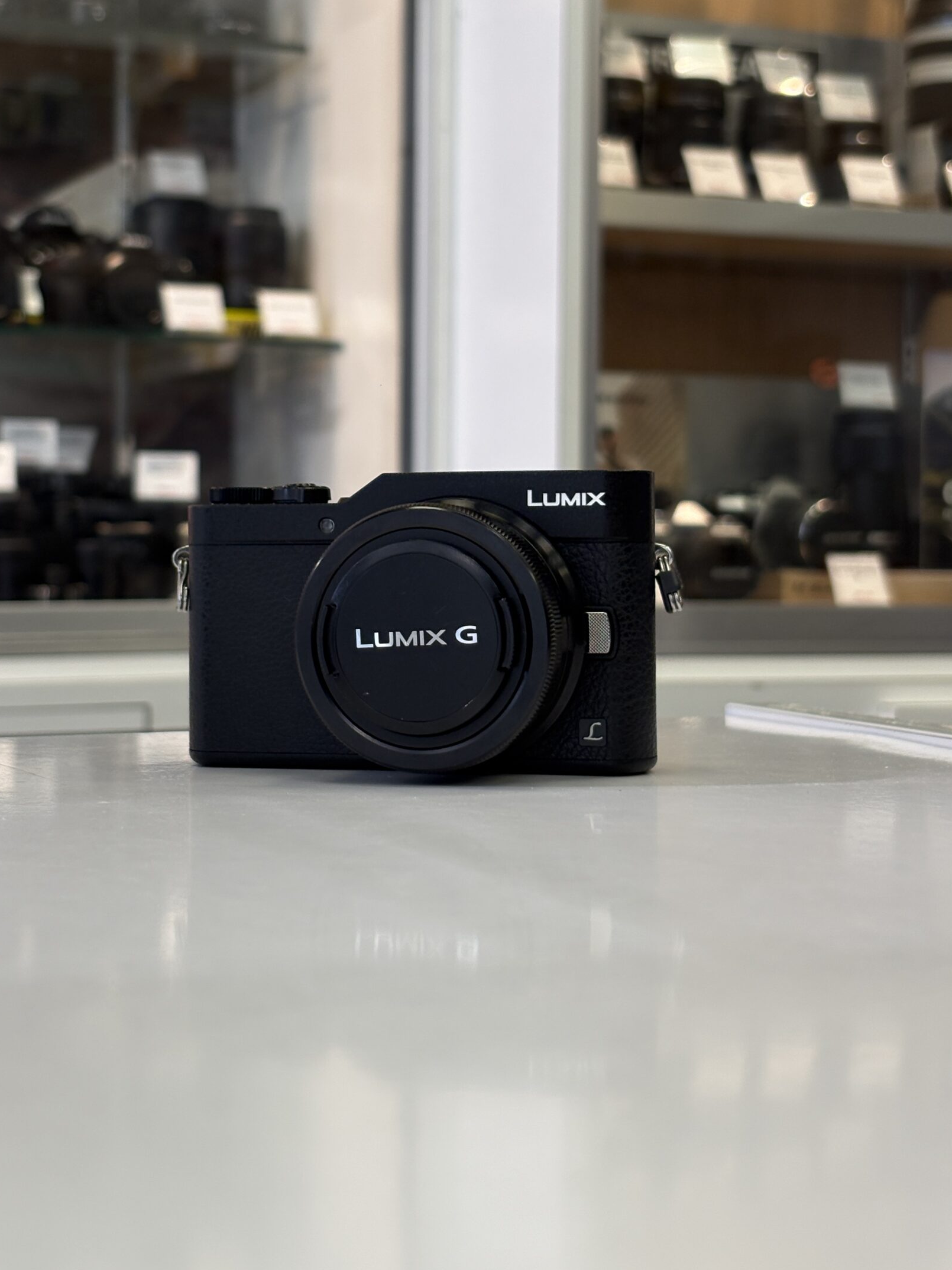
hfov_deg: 23.6
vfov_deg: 31.1
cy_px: 519
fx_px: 2274
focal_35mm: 62
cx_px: 428
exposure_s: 1/100
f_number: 1.6
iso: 80
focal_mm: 5.96
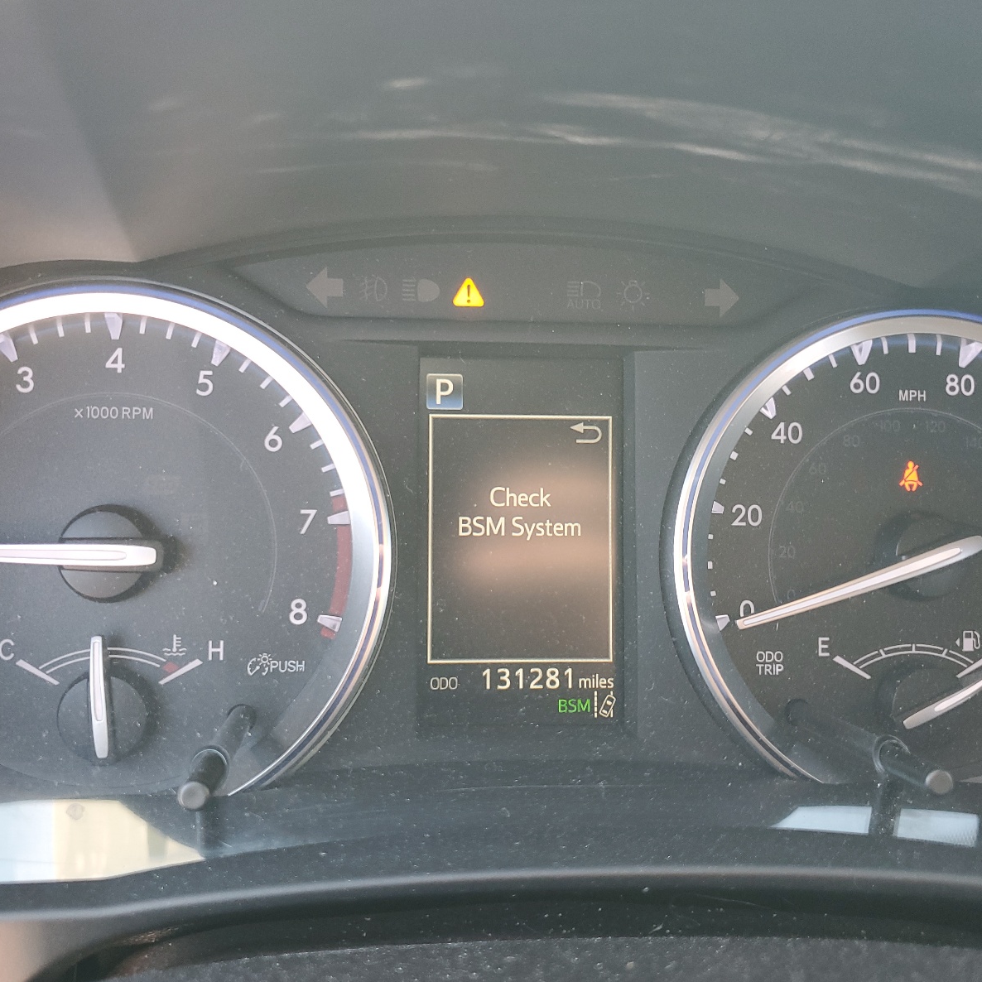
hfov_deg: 52.5
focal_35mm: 31
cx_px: 487
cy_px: 493
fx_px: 995
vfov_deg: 52.5
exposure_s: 1/60.2
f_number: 1.5
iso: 79
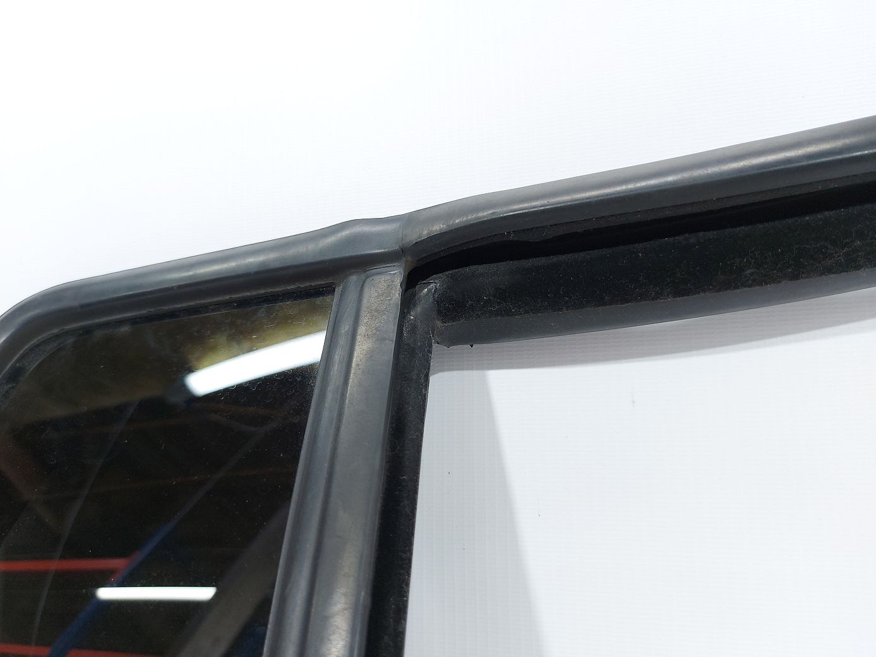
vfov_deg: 56.8
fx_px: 607
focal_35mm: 24
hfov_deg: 71.6
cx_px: 438
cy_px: 328
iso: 80
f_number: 1.8
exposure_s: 1/50
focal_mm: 5.23
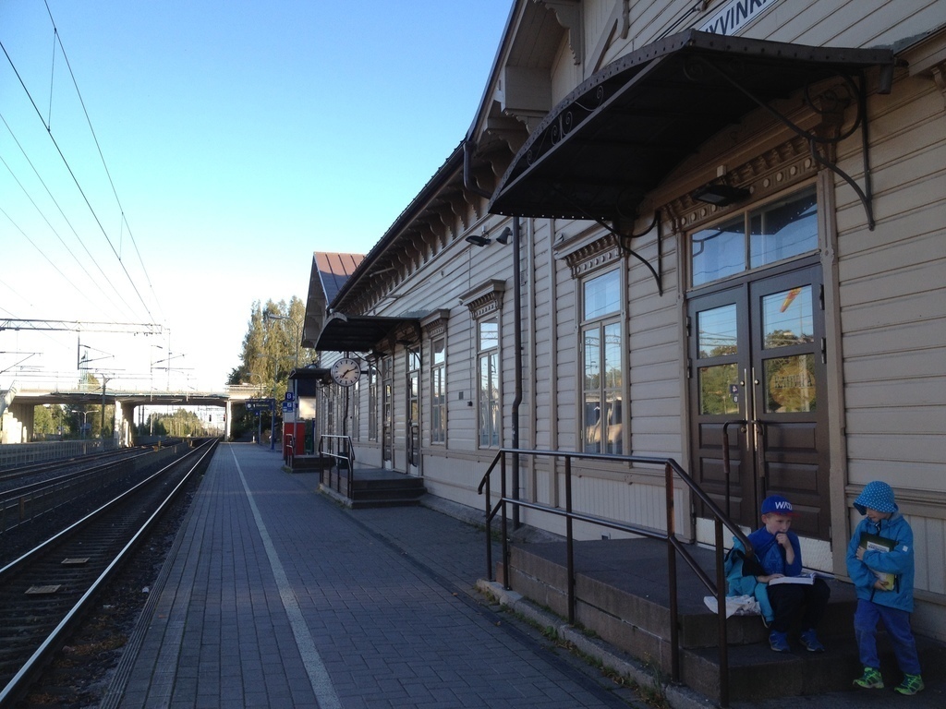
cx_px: 473
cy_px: 354
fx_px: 956
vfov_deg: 40.7
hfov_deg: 52.6
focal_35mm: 35
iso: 50
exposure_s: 1/330
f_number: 2.4
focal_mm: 4.28
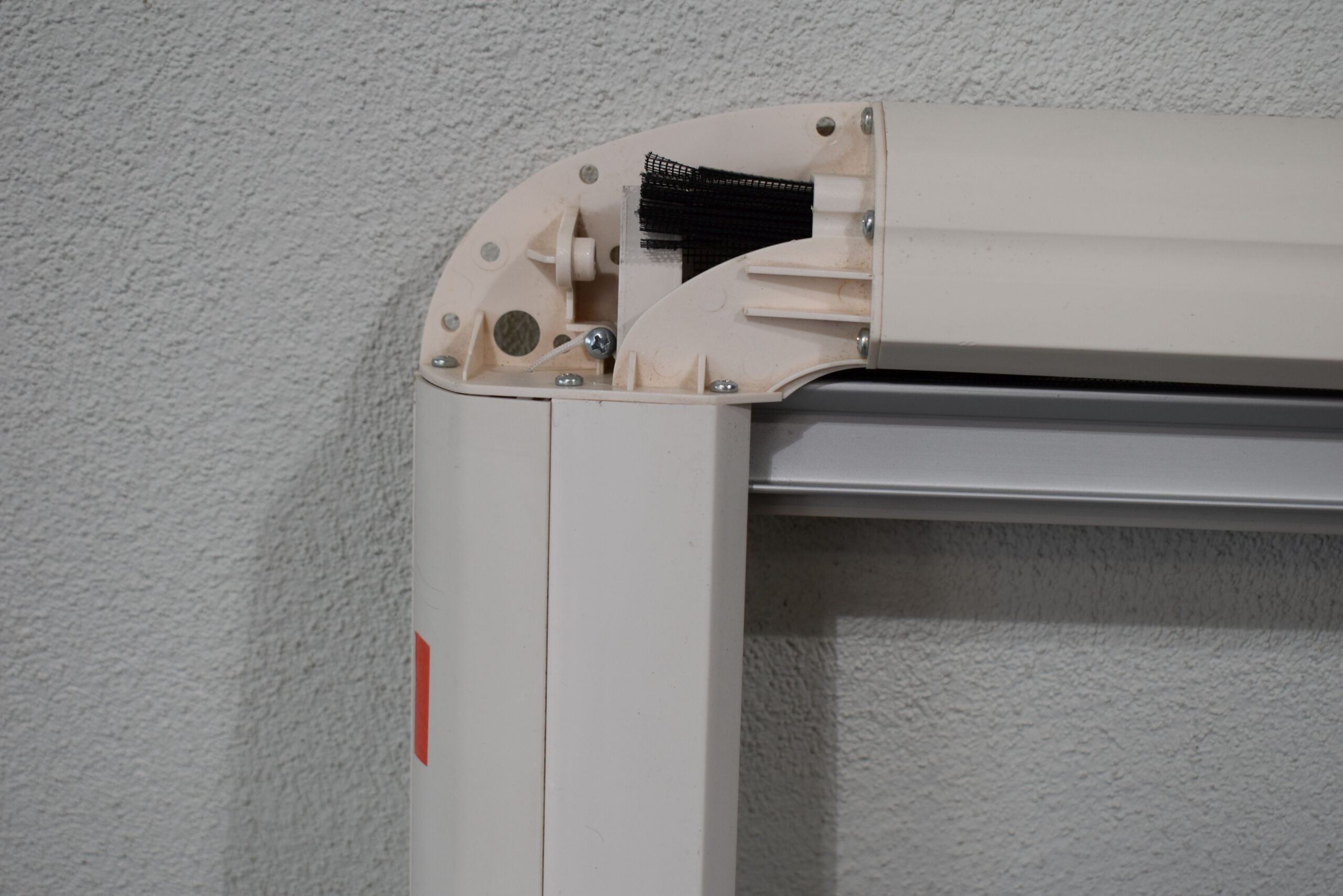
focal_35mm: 54
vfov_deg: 25.1
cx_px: 672
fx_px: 2014
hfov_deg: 36.9
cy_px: 448
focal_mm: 36
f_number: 5.6
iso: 200
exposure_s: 1/125
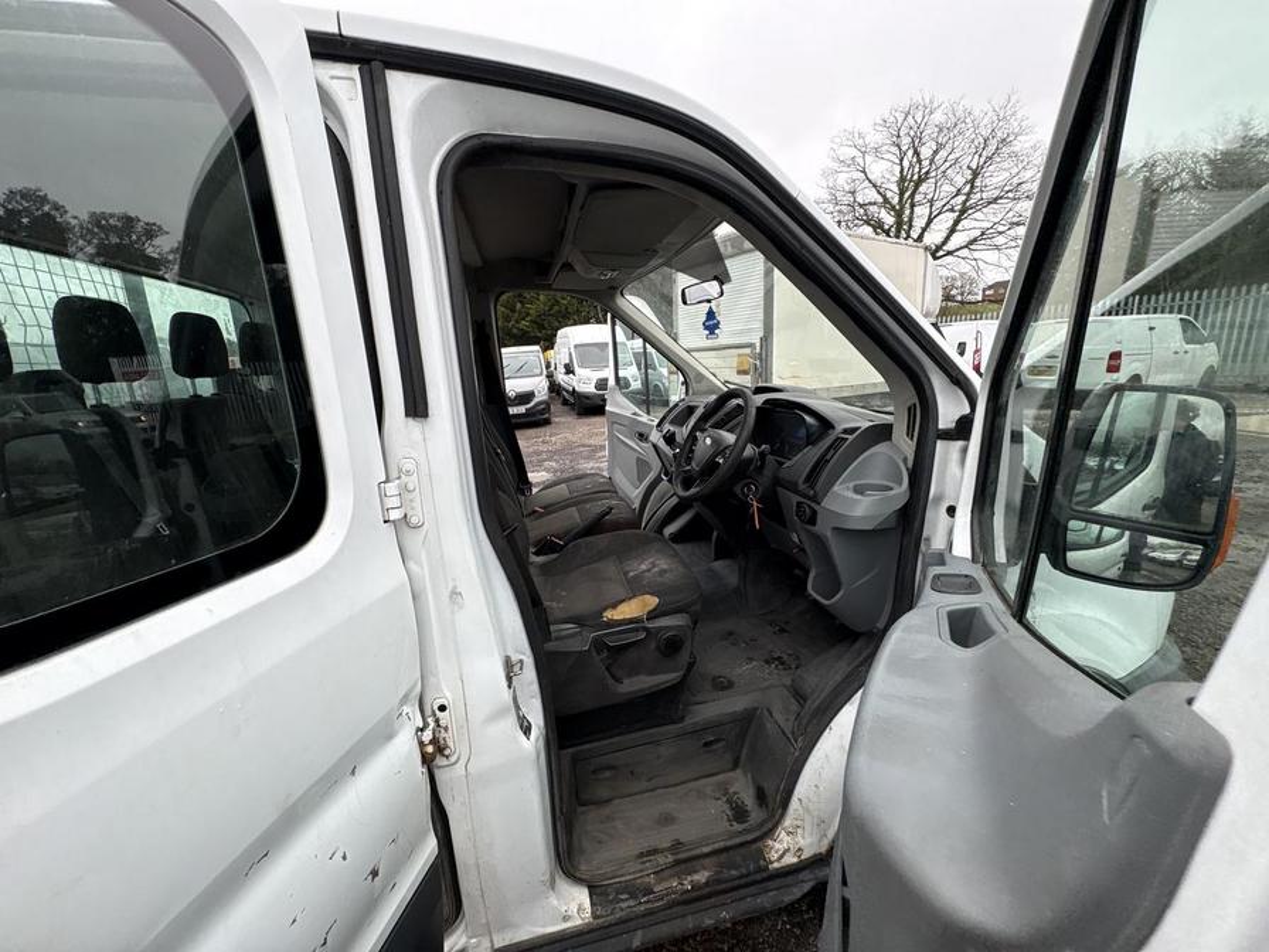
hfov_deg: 102.1
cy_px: 476
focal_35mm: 14
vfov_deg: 85.7
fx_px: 513
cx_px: 634
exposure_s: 1/99
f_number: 2.2
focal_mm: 2.22
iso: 64
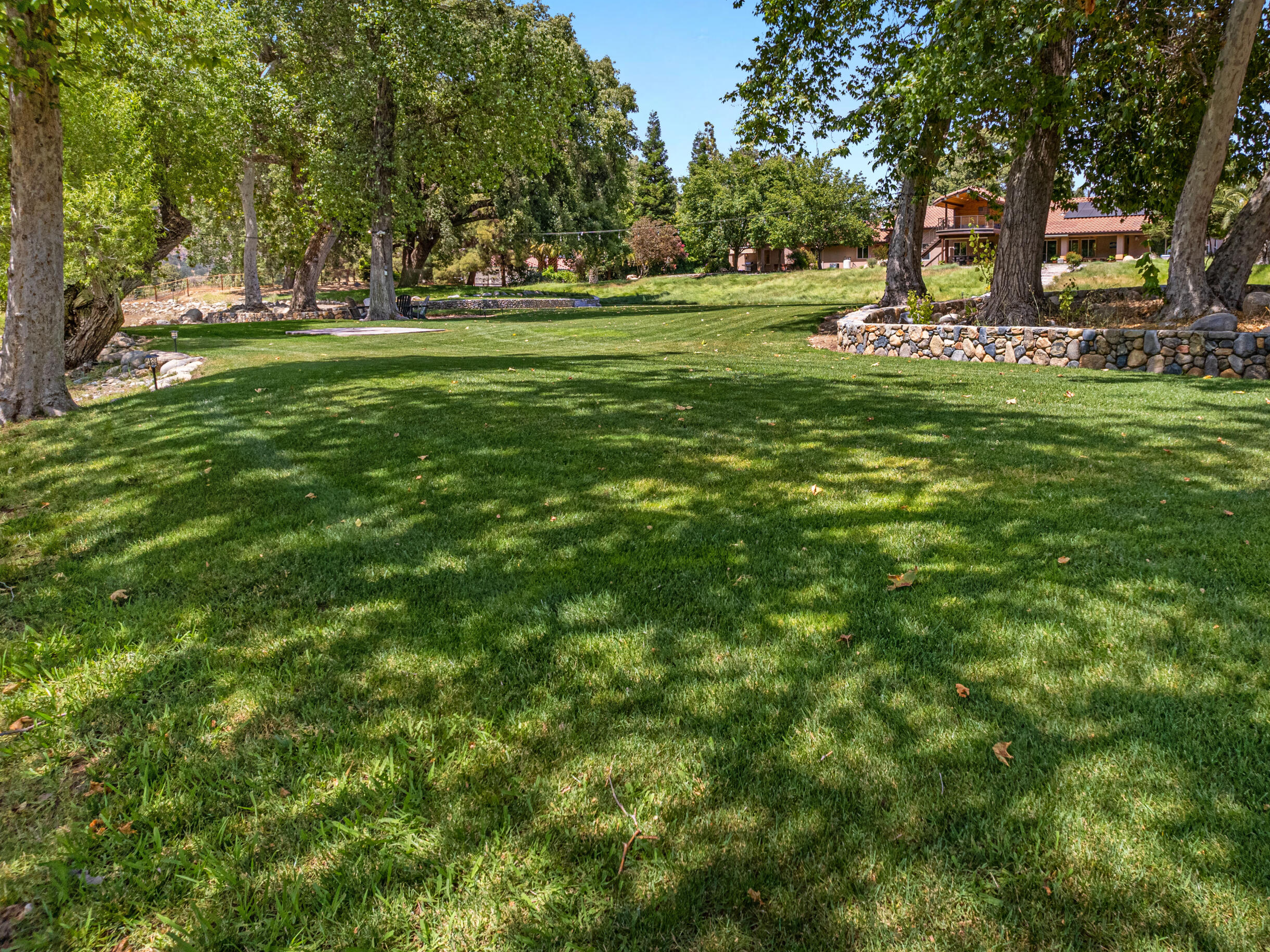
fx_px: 954
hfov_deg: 67.0
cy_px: 451
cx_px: 727
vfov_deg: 53.0
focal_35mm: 26
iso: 100
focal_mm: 8.38
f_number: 2.8
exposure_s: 1/80
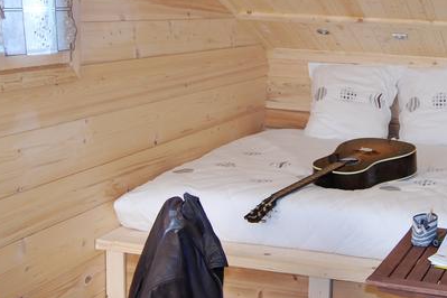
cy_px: 90
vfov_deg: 22.1
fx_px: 757
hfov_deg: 32.3
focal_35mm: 61
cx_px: 330
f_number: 3.5
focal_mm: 18
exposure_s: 1/80
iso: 400
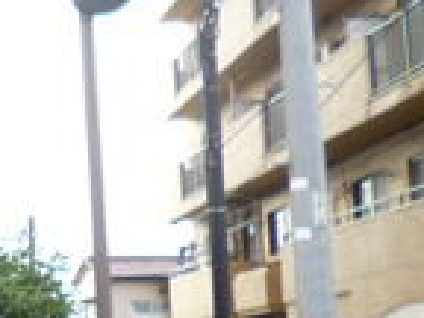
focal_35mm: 100
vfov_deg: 14.7
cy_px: 250
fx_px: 1225
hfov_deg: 15.4
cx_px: -448
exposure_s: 1/125
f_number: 2.5
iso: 100
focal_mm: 4.3
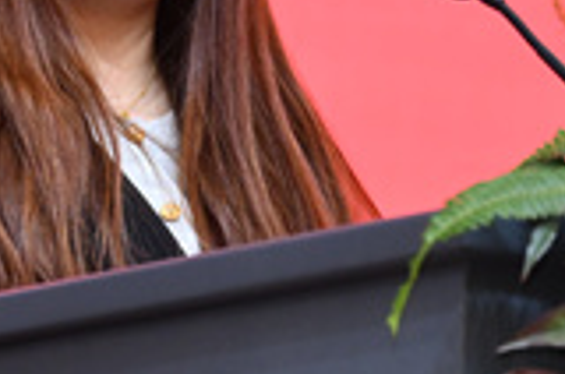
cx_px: 282
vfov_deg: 3.3
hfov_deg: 5.0
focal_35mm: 410
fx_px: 6422
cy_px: 146
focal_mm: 70
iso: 1000
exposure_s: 1/160
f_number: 4
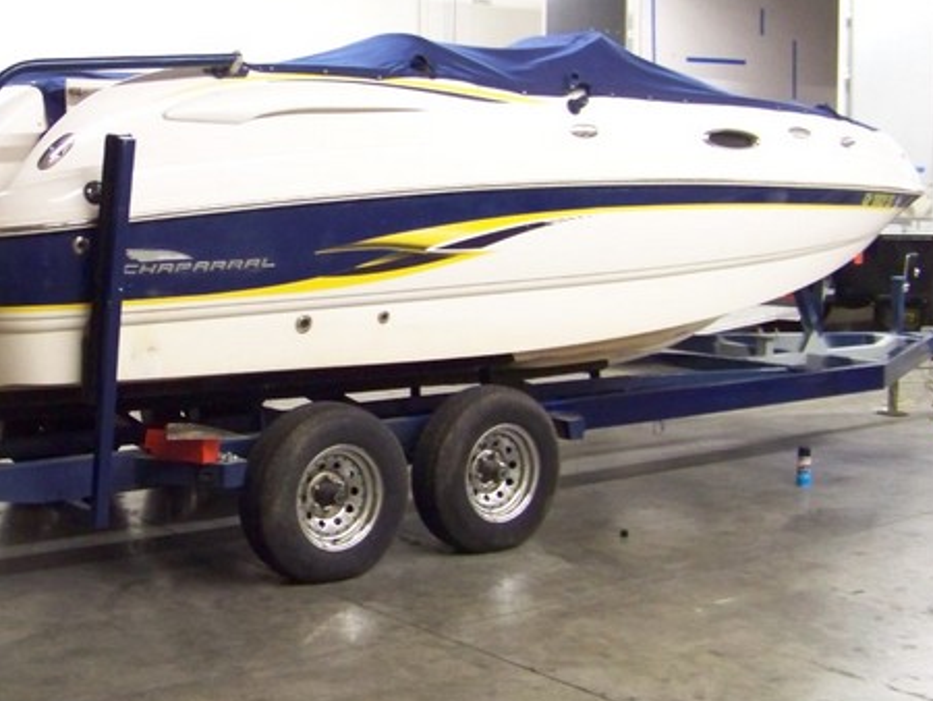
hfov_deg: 34.1
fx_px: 1510
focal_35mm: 56
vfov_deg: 26.1
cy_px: 327
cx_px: 326
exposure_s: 1/10
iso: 400
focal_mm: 5.85
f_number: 2.8
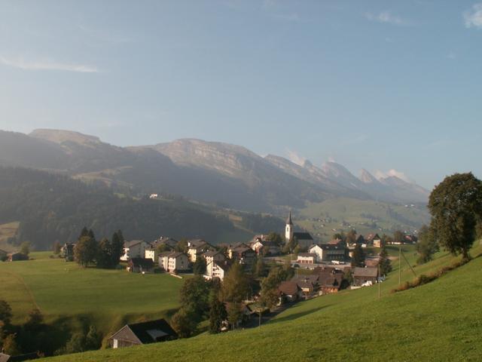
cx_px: 241
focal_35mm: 37
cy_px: 181
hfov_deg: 50.1
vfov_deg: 38.7
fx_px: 515
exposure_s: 1/200
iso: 50
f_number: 6.3
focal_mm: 6.07
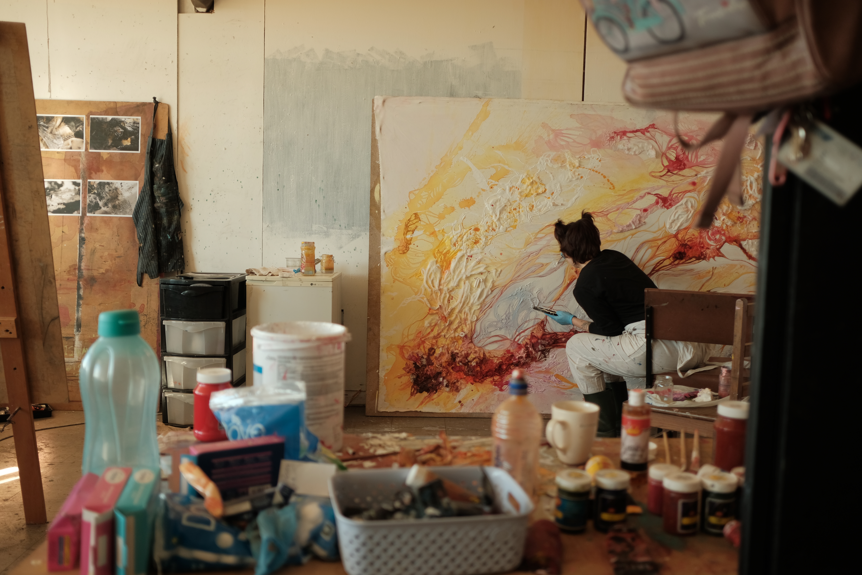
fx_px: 838
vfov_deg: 37.9
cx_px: 431
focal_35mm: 35
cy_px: 288
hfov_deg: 54.4
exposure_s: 1/150
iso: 200
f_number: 2.2
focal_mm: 23
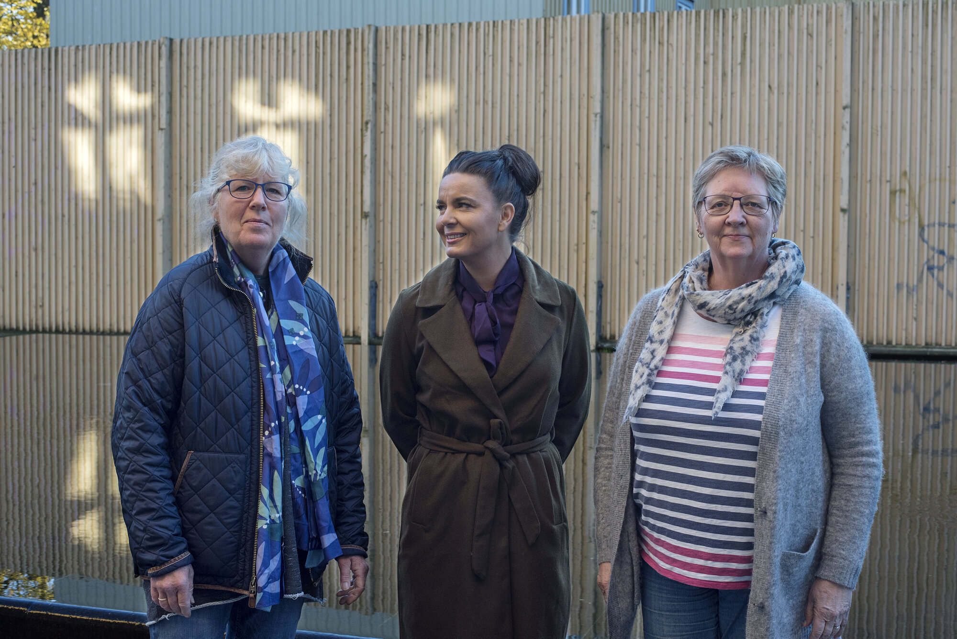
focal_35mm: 50
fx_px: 1330
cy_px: 320
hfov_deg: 39.6
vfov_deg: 27.0
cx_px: 478
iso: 400
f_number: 8
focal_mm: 50
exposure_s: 1/250
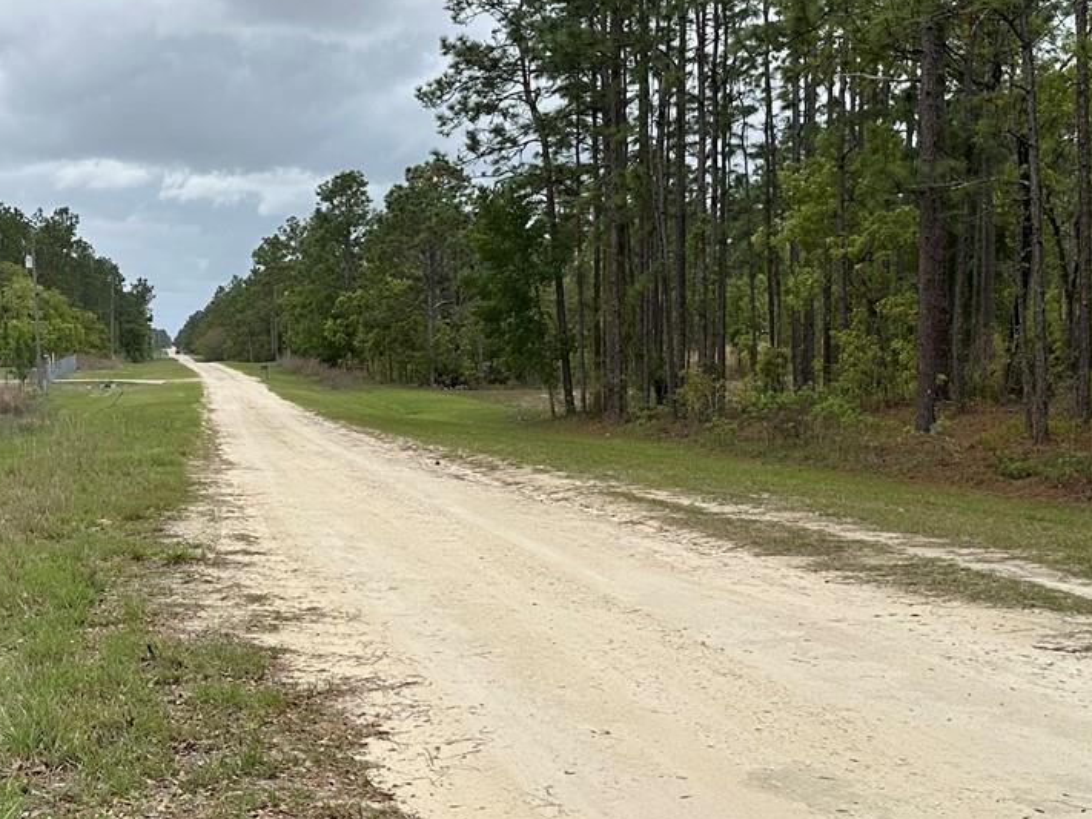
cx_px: 369
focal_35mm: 54
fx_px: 1703
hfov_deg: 35.2
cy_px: 495
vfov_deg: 27.0
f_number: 1.78
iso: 80
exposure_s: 1/4348
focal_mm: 6.86
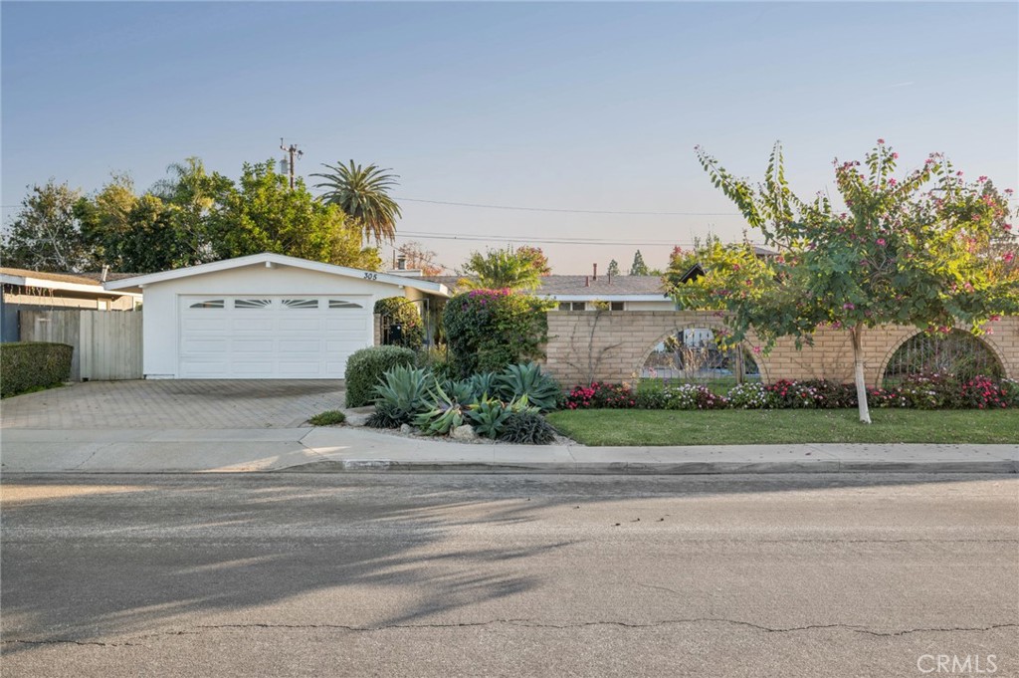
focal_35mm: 30
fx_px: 848
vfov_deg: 43.5
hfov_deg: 62.0
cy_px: 339
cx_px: 510
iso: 125
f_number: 10
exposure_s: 1/80
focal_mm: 30
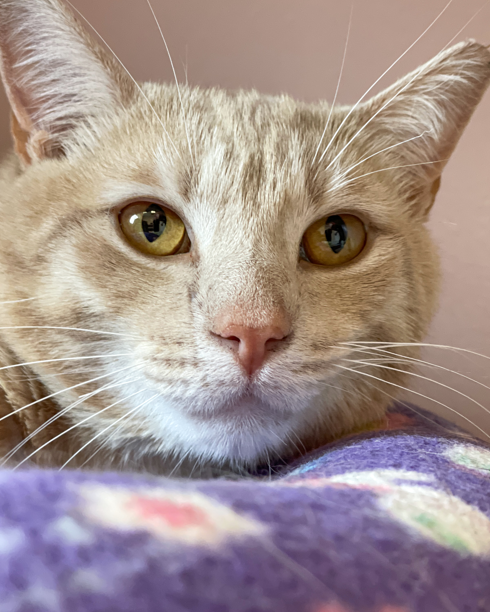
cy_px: 277
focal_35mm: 68
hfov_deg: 22.5
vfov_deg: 27.9
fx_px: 1233
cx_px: 214
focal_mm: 6
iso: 200
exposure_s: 1/66
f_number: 2
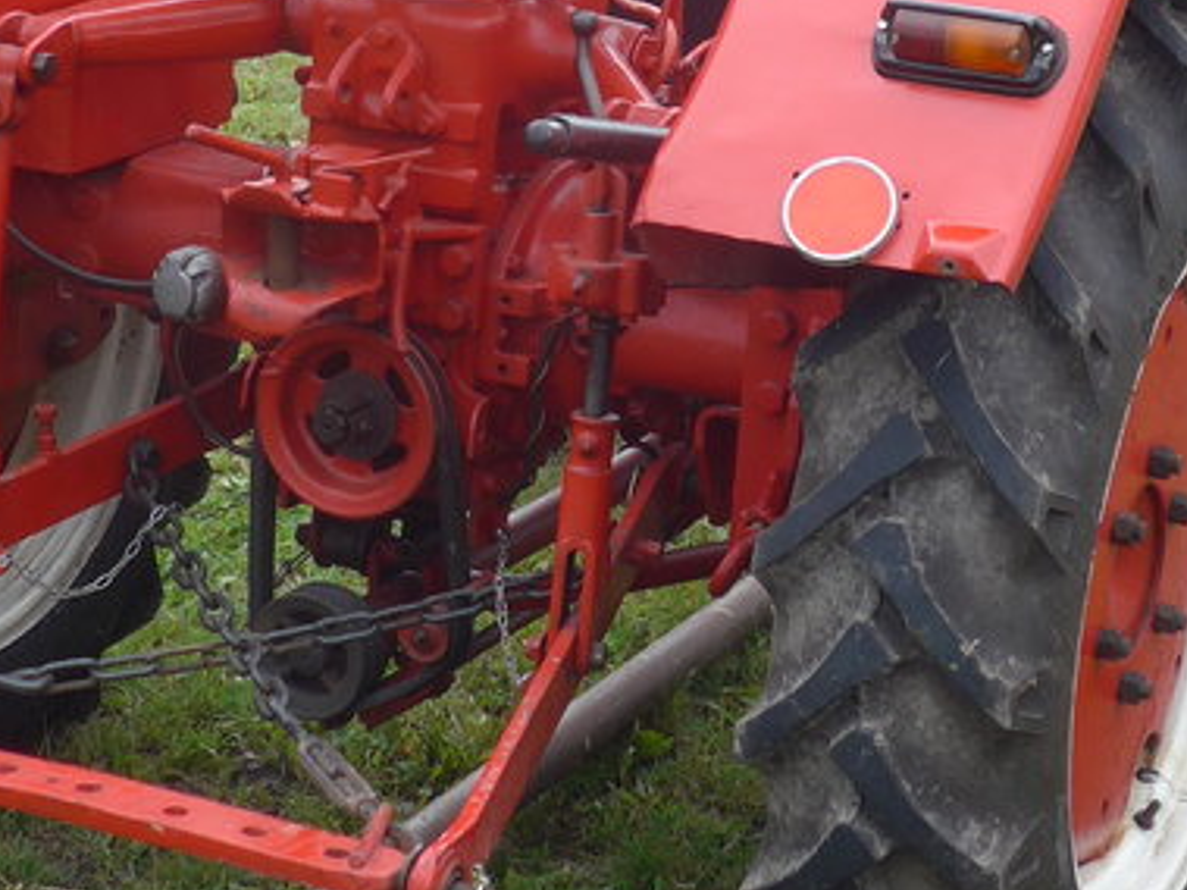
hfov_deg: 17.3
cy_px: 34
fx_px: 3908
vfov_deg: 12.8
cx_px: 698
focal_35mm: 114
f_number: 2.8
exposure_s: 1/400
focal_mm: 7.5
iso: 80
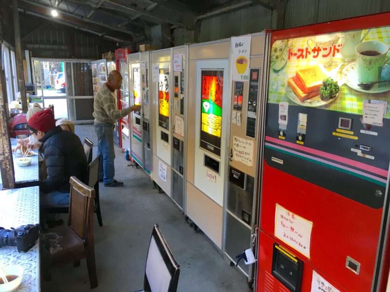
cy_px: 146
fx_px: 327
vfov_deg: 48.2
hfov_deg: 61.7
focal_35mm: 29
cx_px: 195
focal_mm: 4.15
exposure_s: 1/30
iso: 64
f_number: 2.2
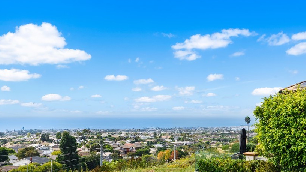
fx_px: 373
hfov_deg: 44.5
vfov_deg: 25.8
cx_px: 134
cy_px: 119
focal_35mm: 46
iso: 100
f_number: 8
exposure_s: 1/50
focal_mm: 35
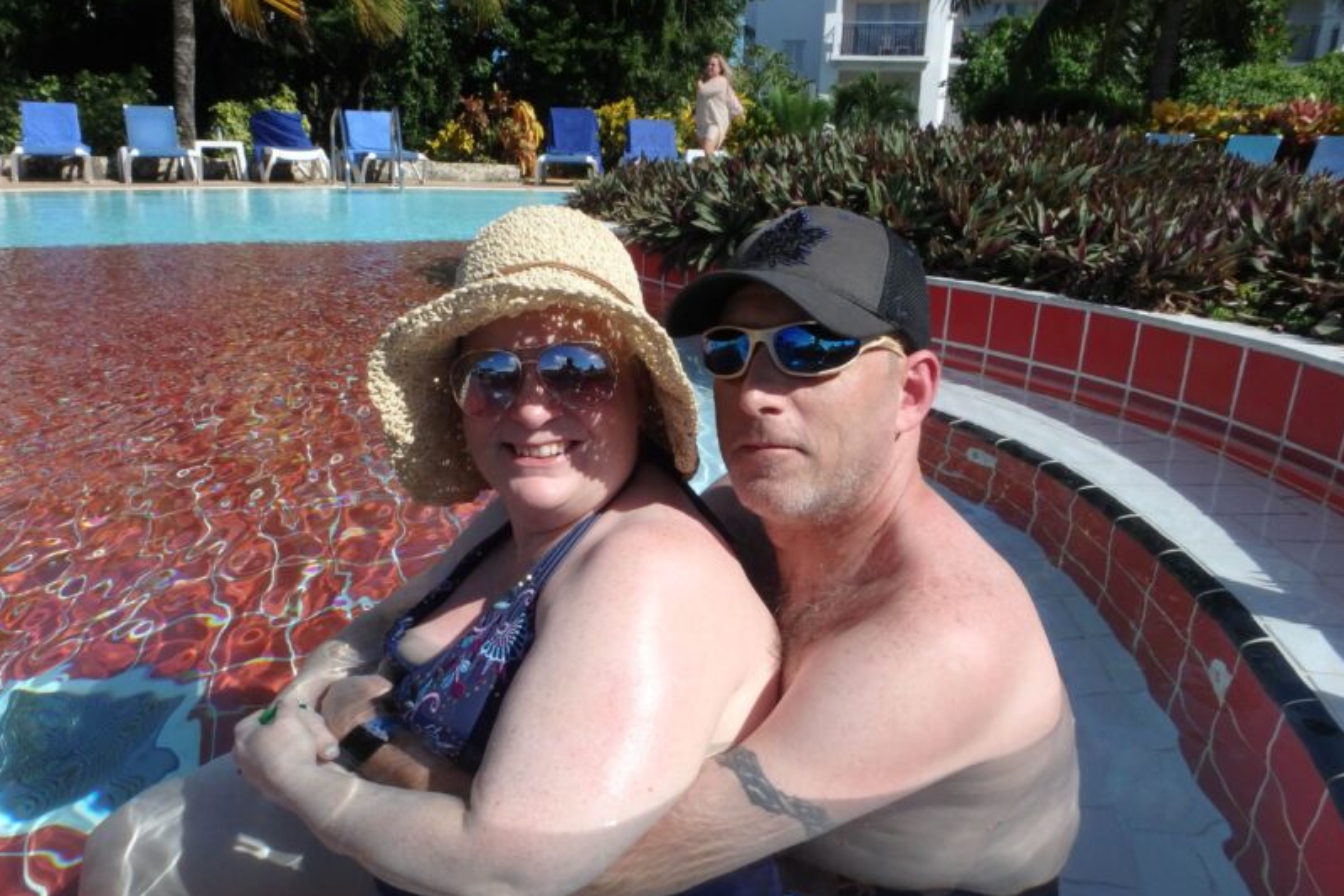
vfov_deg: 46.2
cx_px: 594
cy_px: 523
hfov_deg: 65.3
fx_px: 1045
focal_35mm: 28
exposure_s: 1/800
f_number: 6
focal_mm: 3.7
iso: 125
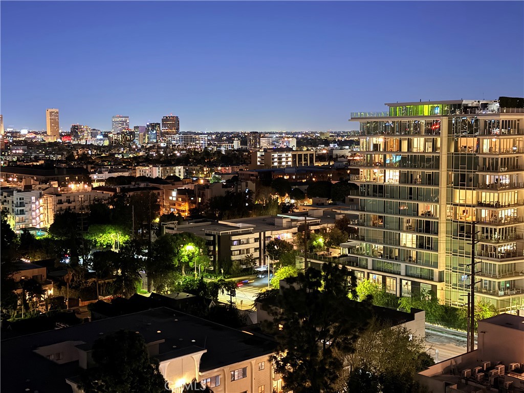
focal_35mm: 48
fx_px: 727
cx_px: 262
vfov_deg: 30.3
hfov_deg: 39.7
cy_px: 196
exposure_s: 1/5
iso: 640
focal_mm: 6.76
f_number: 1.78
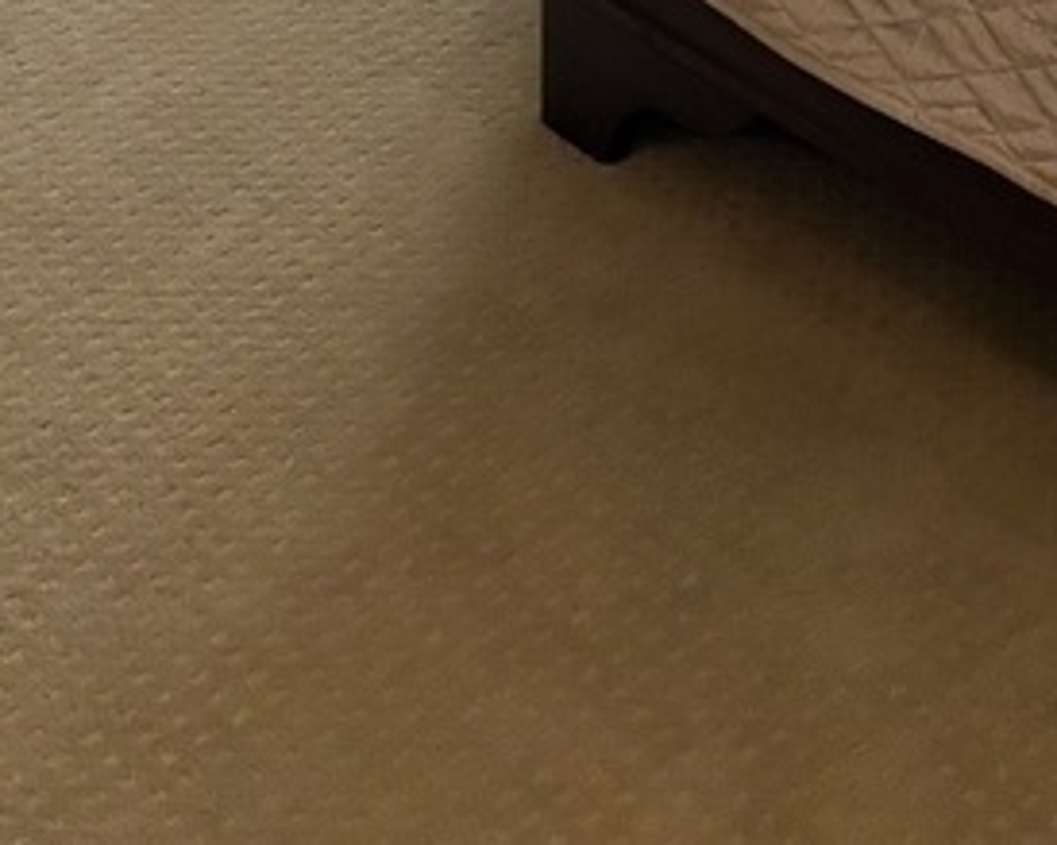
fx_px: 3127
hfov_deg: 18.0
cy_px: -1046
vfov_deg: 12.7
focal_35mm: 100
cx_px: 1335
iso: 80
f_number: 1.5
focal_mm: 5.7
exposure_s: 1/120
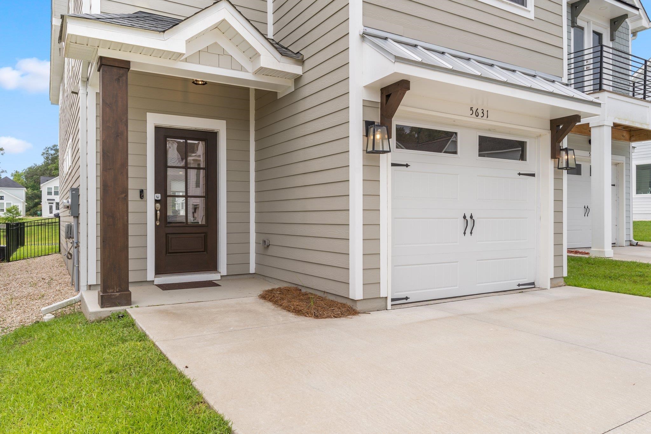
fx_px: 434
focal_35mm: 24
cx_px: 326
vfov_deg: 53.1
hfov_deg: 73.7
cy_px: 217
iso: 100
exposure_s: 1/13
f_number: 9
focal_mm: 24
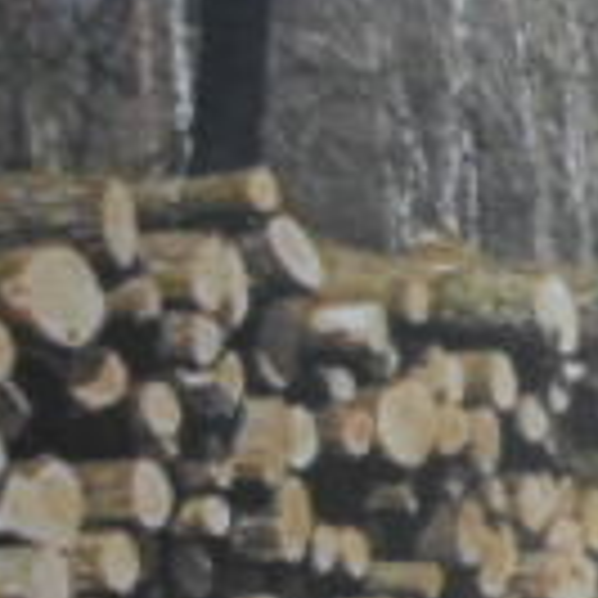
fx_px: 2404
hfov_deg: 12.5
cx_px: 1183
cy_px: 958
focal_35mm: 123
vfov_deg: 13.2
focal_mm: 5.2
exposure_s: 1/25
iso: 200
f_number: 11.3
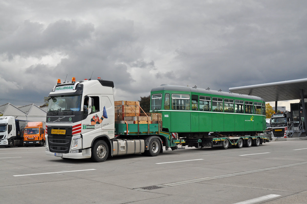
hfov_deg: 49.6
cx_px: 154
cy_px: 102
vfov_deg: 34.1
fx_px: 332
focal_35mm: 39
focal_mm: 26
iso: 400
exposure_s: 1/640
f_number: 7.1
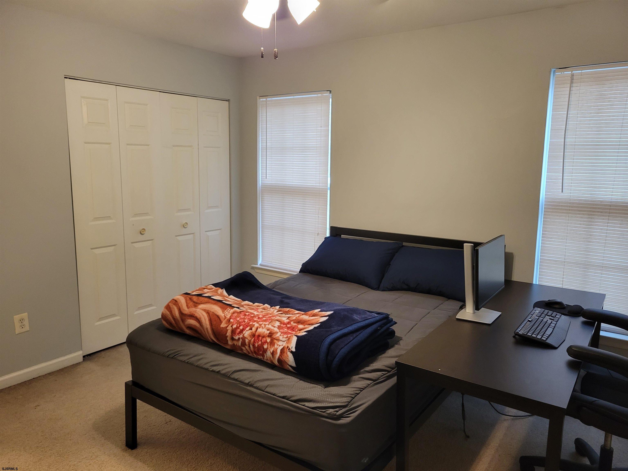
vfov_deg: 53.1
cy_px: 236
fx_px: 472
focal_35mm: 26
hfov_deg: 67.3
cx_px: 314
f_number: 1.8
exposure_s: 1/40
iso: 320
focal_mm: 5.4
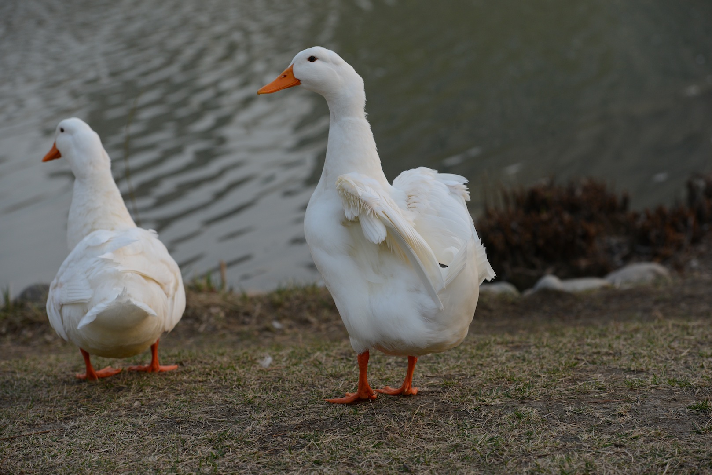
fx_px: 2414
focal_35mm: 122
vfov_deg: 11.2
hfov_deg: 16.8
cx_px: 356
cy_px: 238
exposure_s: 1/1000
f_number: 5
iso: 640
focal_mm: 122
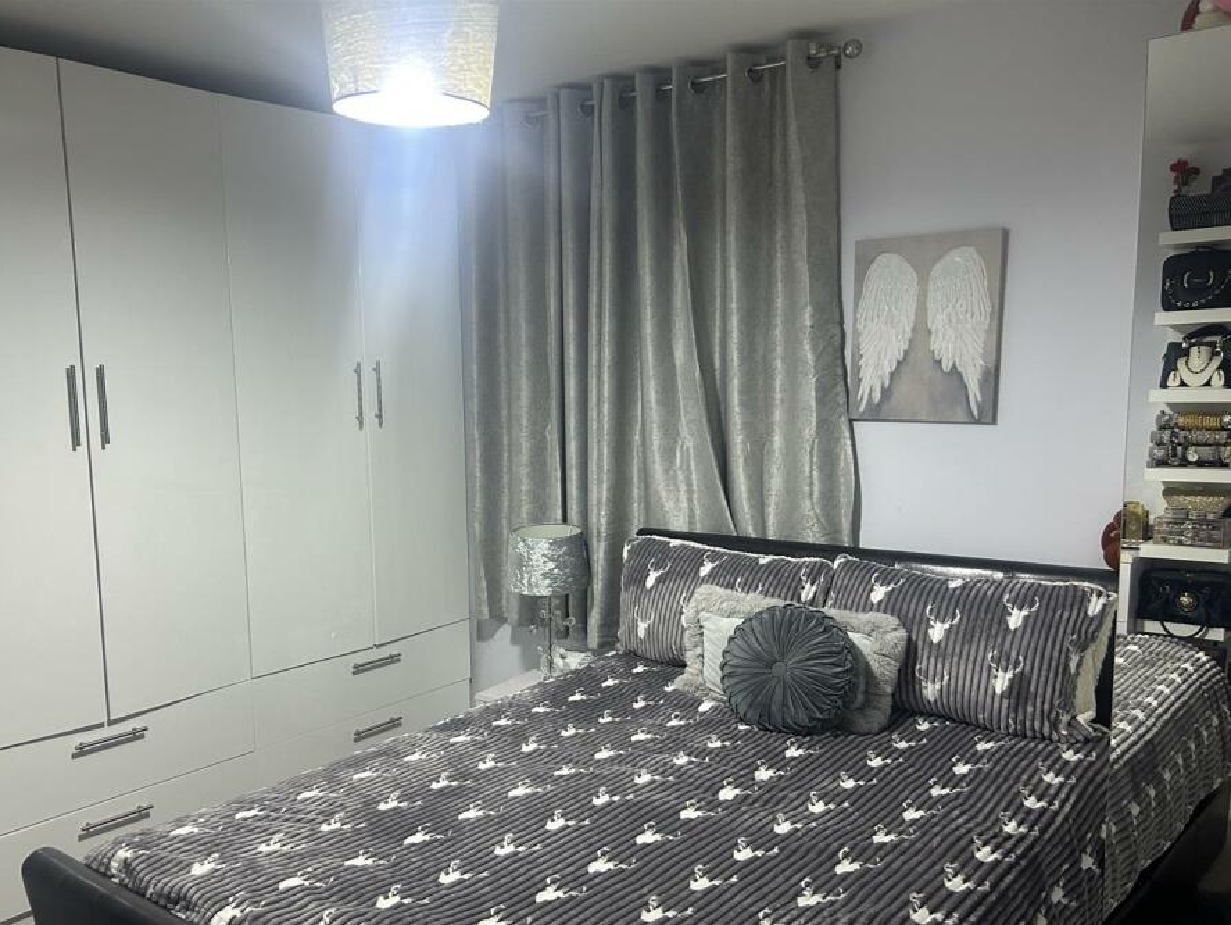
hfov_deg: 59.8
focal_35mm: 30
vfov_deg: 46.7
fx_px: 1067
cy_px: 532
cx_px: 543
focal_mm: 5.7
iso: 125
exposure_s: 1/100
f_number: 1.5
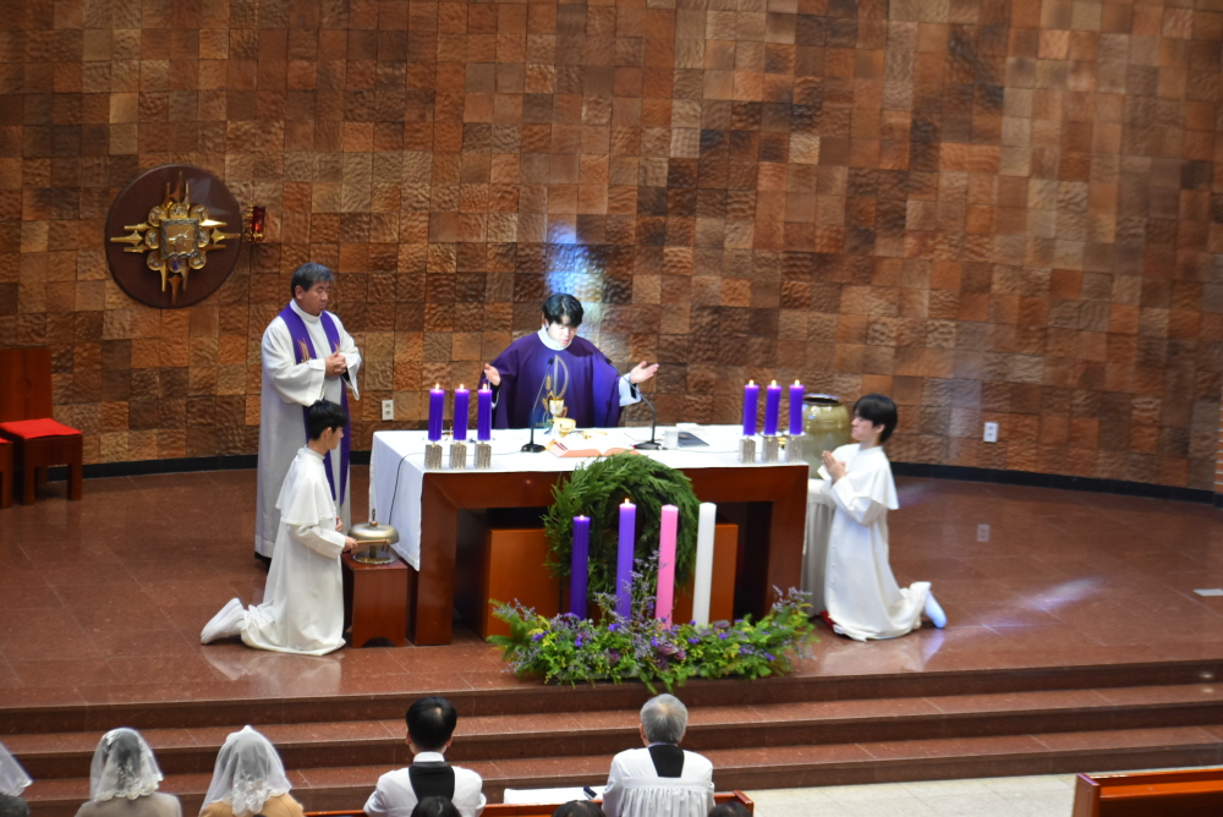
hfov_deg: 19.4
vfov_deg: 13.1
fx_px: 3569
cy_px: 408
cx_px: 612
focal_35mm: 105
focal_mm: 70
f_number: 4.5
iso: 1000
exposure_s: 1/60
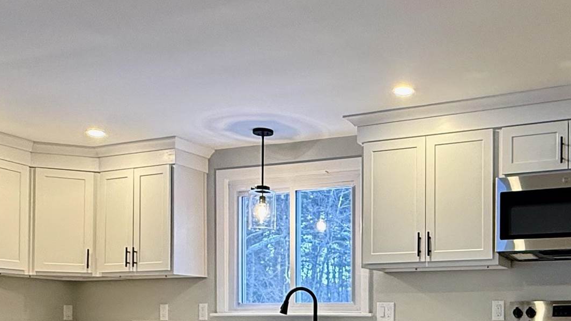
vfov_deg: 25.8
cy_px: 317
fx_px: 666
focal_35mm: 44
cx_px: 429
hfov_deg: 44.8
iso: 200
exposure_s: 1/120
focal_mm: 2.22
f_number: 2.2
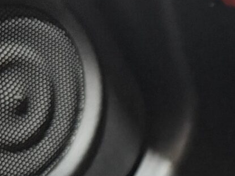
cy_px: 83
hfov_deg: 10.2
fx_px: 1004
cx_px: 684
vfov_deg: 10.0
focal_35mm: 148
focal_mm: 6.76
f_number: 1.78
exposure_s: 1/25
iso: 800
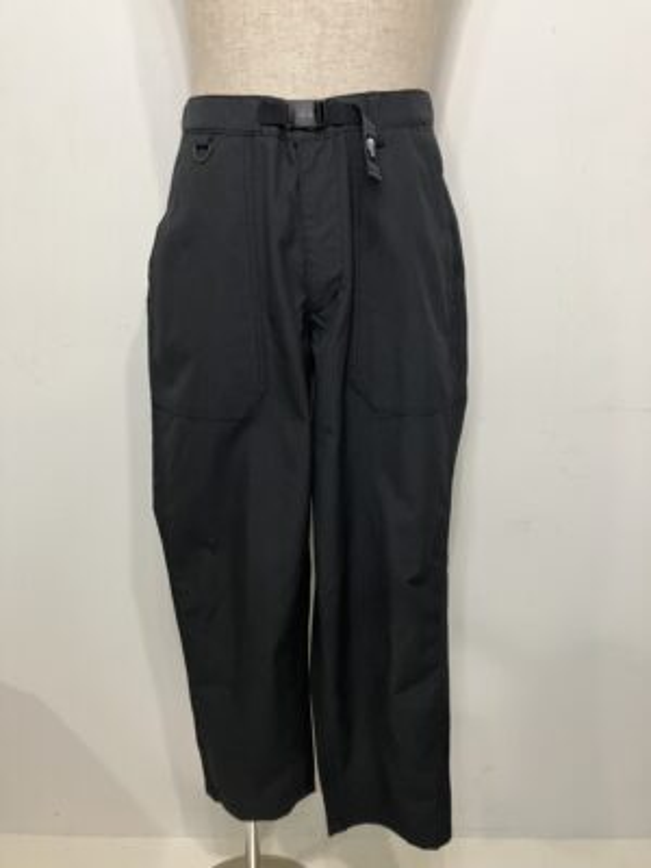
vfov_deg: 63.4
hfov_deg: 49.7
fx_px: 702
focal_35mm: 28
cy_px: 434
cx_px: 326
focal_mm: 3.99
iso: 160
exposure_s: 1/50
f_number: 1.8
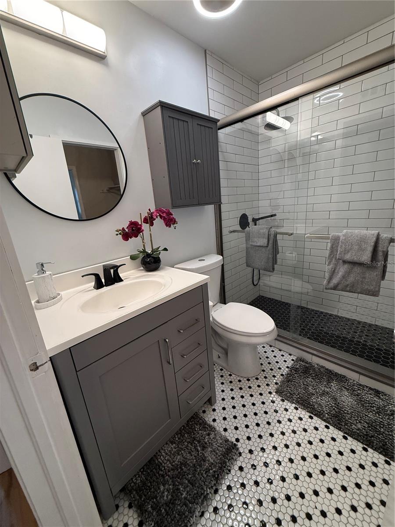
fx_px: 213
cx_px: 198
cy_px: 264
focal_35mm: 14
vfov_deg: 102.1
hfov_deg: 85.7
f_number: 2.2
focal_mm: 2.22
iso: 320
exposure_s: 1/120
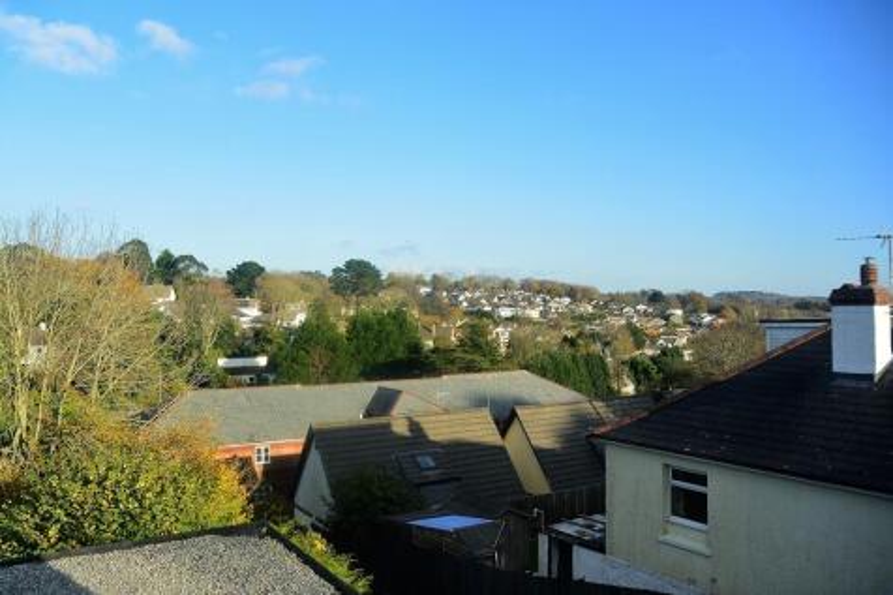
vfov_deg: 44.9
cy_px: 298
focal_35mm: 29
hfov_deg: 63.7
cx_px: 446
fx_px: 719
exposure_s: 1/400
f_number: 4.5
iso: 100
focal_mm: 11
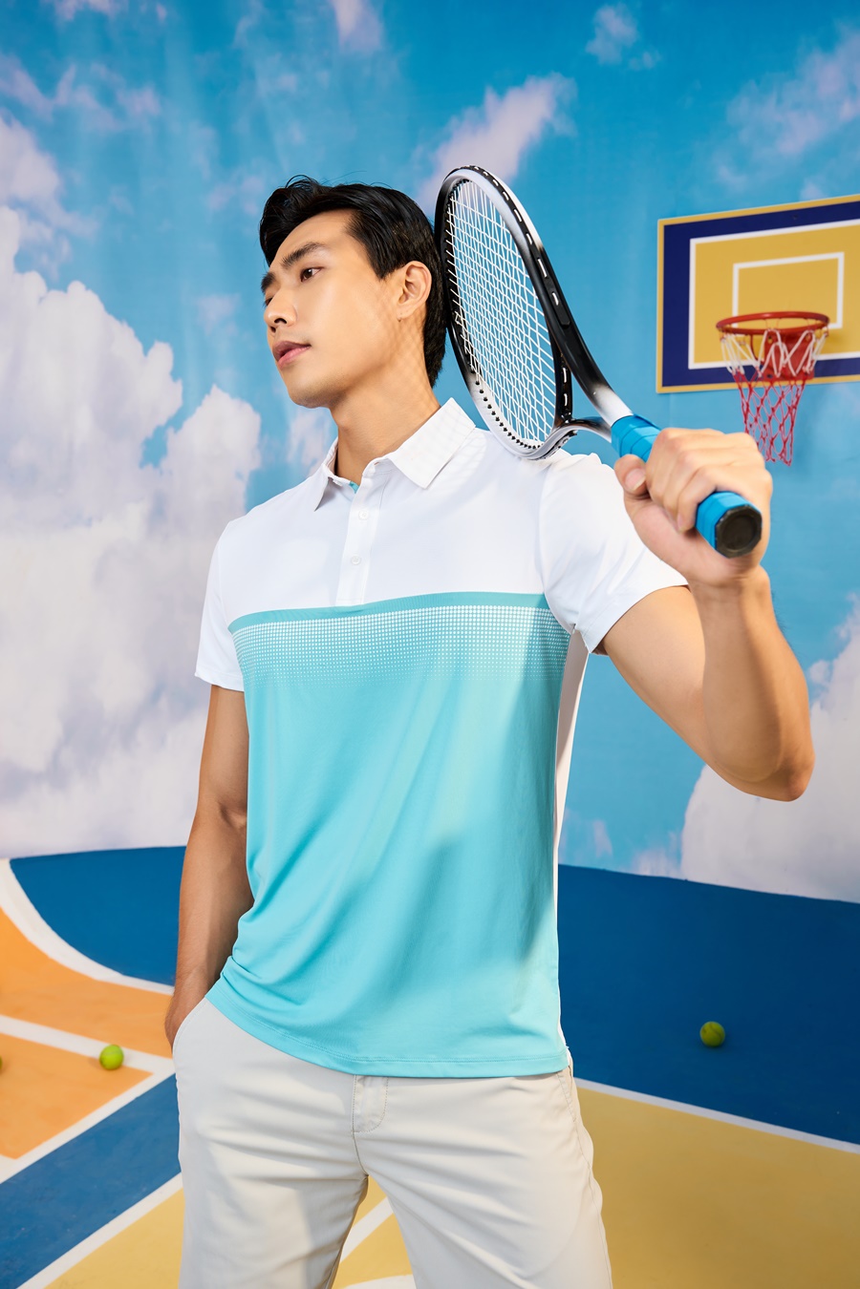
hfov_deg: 37.9
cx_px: 430
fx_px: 1254
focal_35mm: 35
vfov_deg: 54.4
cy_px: 644
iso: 100
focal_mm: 35
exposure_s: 1/125
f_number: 6.3
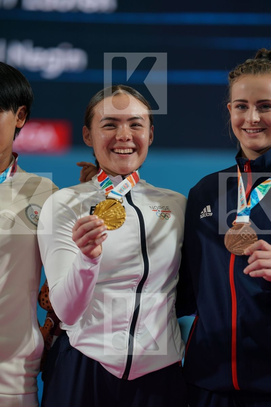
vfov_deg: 10.3
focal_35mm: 200
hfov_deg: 6.9
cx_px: 136
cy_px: 204
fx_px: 2258
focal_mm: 200
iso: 200
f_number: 2.8
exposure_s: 1/250
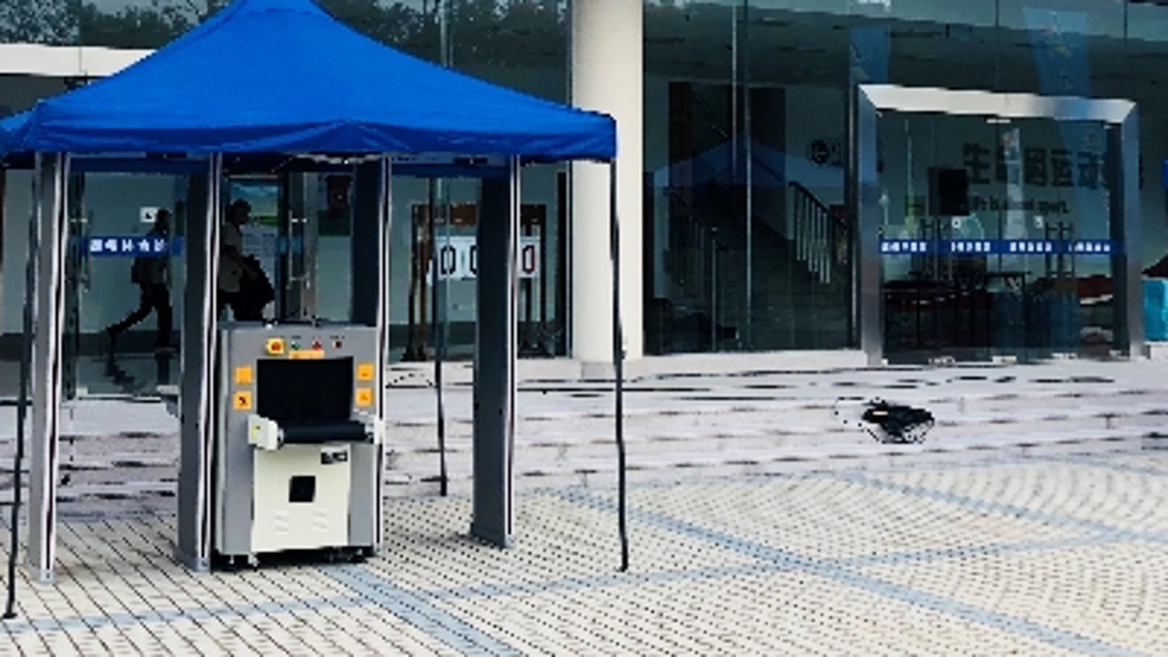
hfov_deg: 34.3
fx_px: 1889
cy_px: 41
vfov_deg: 19.3
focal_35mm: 61
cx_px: 619
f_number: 1.8
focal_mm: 3.99
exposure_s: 1/120
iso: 32
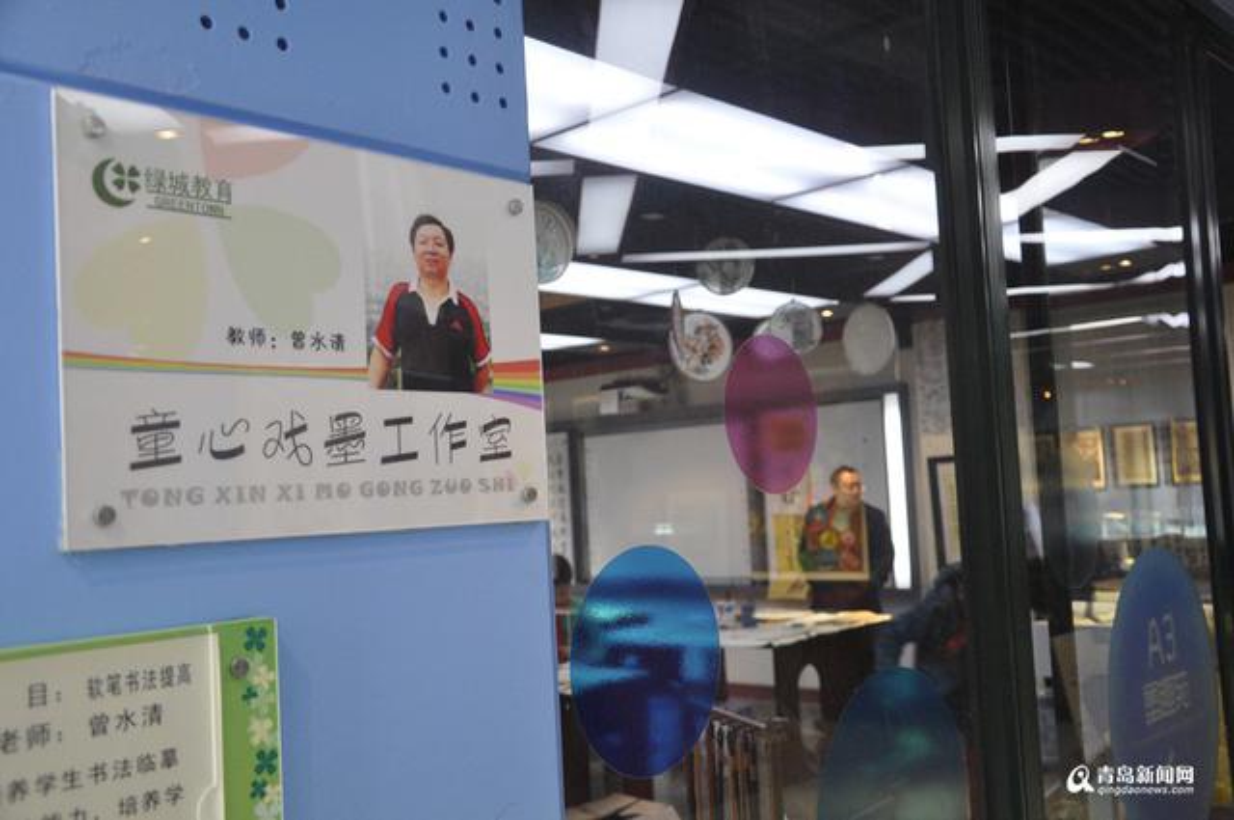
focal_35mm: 36
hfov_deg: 53.2
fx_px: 1232
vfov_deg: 36.8
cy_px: 410
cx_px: 617
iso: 2000
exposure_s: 1/80
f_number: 4.5
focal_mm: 24
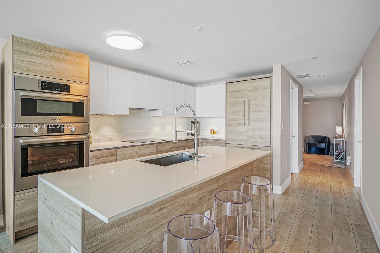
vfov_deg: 72.0
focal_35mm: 16
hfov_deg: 95.0
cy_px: 126
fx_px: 174
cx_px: 190
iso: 250
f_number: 7.1
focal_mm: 11
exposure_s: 1/20
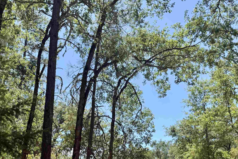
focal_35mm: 38
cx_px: 89
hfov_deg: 50.2
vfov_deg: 33.7
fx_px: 251
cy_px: 134
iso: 80
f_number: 1.78
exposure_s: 1/1522
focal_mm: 6.76
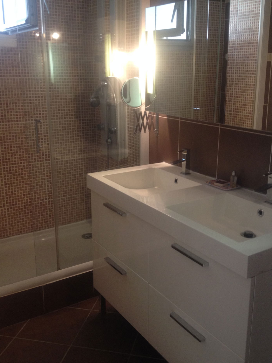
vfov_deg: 46.8
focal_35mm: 40
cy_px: 178
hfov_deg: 35.9
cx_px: 147
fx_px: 419
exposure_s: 1/20
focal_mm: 4.28
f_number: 2.4
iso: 100
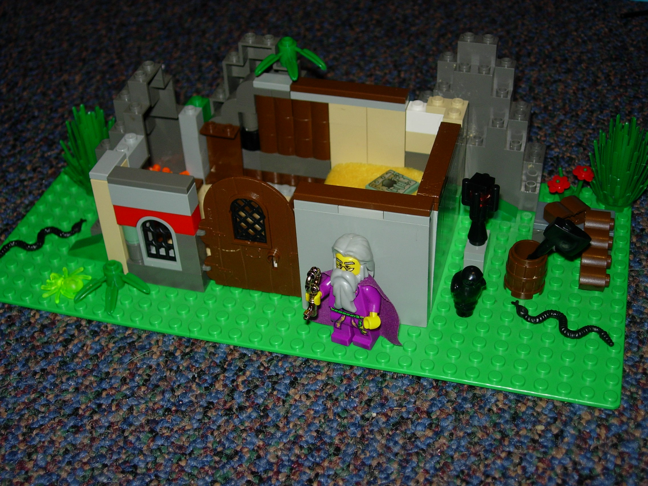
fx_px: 955
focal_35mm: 51
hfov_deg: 37.5
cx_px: 324
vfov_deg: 28.6
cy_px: 243
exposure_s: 1/64
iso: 79
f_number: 3.2
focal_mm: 10.6
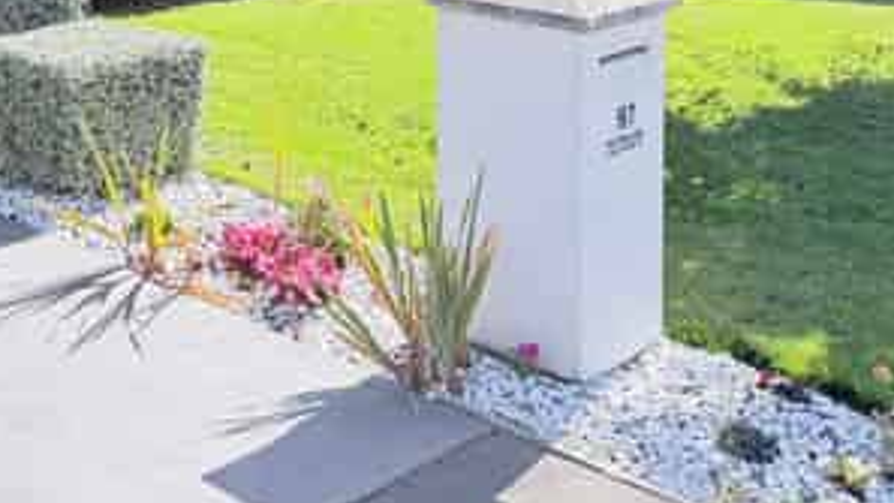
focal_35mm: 58
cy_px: -215
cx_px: -84
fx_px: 1375
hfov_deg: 31.9
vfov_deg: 18.7
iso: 100
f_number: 1.78
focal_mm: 6.76
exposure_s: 1/1046
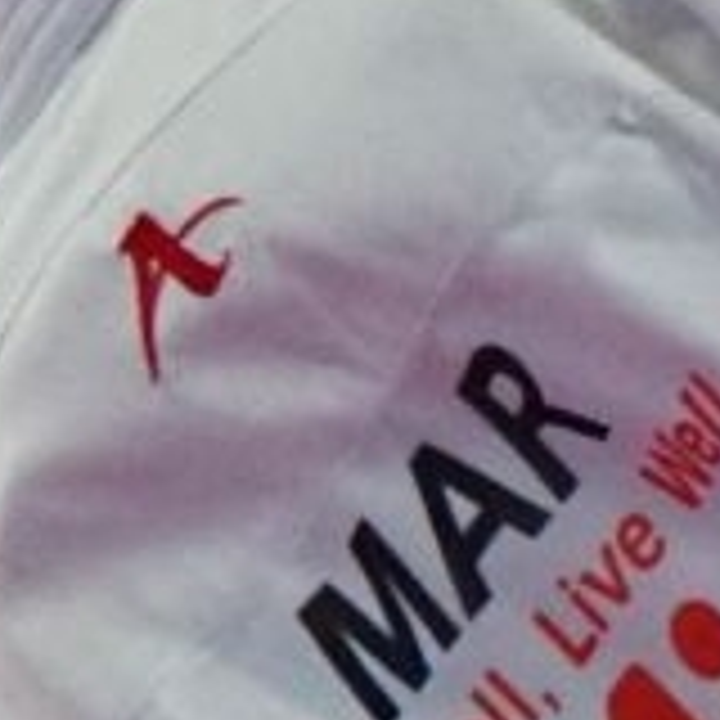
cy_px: 621
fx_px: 50523
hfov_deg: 0.8
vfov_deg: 0.8
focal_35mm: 2147
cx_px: 3190
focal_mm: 150
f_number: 3.2
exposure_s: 1/2000
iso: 3200
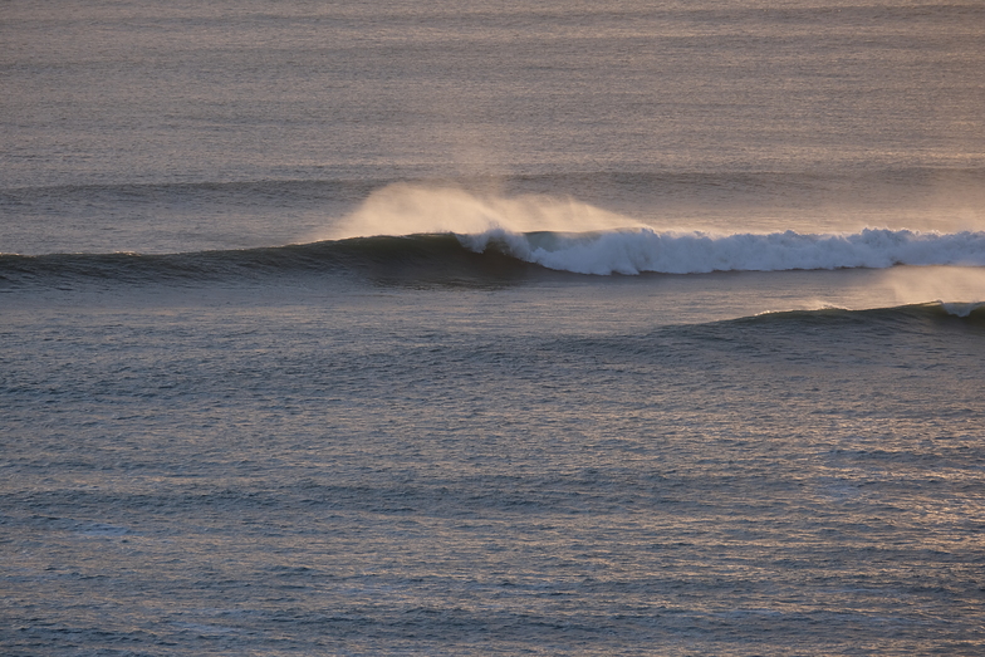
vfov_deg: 4.8
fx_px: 7908
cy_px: 328
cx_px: 492
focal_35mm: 289
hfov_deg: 7.1
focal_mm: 192.9
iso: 160
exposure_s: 1/170
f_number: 6.4
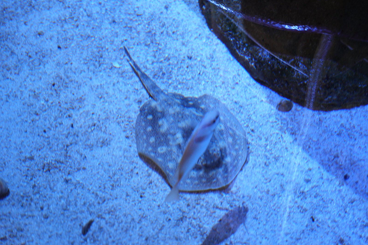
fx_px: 644
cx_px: 186
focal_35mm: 63
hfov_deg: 31.9
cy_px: 123
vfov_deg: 21.6
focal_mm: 62
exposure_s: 1/400
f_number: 2.8
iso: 4000
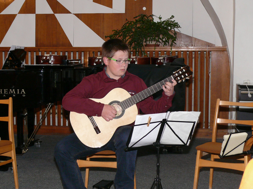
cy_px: 94
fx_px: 497
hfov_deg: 28.6
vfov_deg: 21.6
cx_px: 126
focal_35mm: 68
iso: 200
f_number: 3.2
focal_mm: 10.7
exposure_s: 1/125
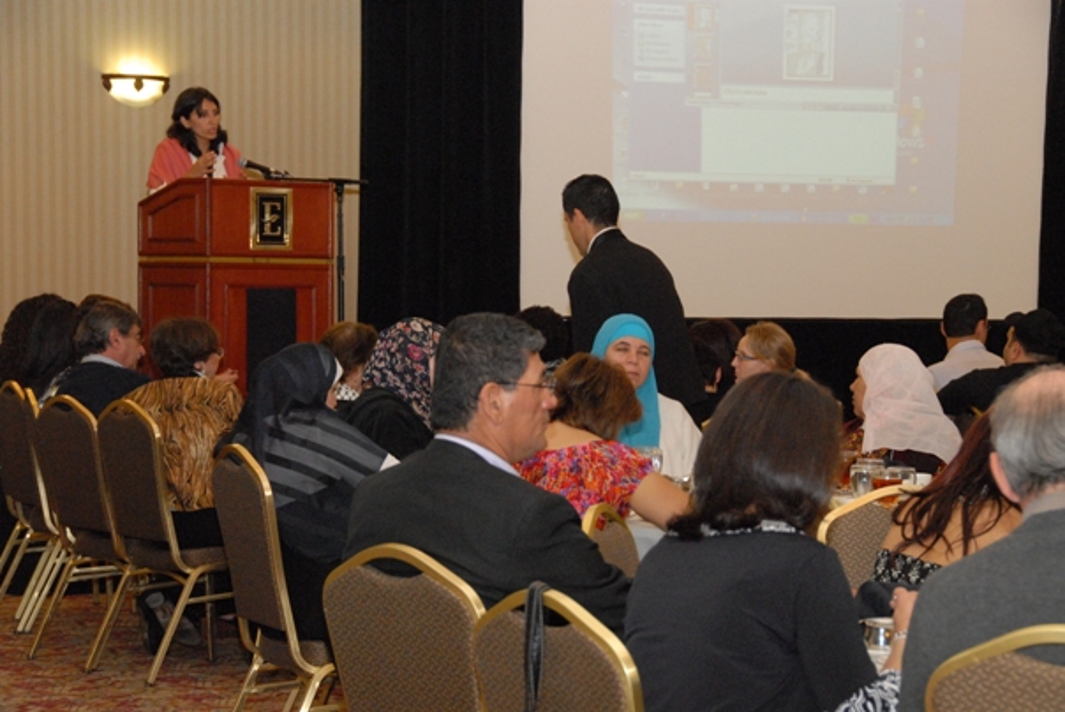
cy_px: 356
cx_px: 532
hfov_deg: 19.4
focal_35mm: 105
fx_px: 3109
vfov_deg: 13.1
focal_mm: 70
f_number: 8
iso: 1250
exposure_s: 1/60
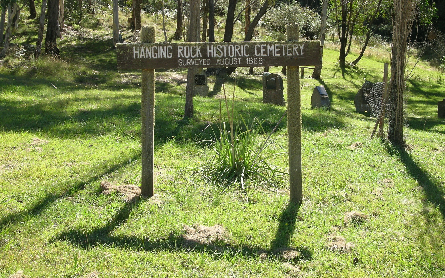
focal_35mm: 47
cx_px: 219
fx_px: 570
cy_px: 111
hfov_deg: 42.6
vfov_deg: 27.4
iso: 50
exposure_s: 1/123
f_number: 5.7
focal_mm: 8.7
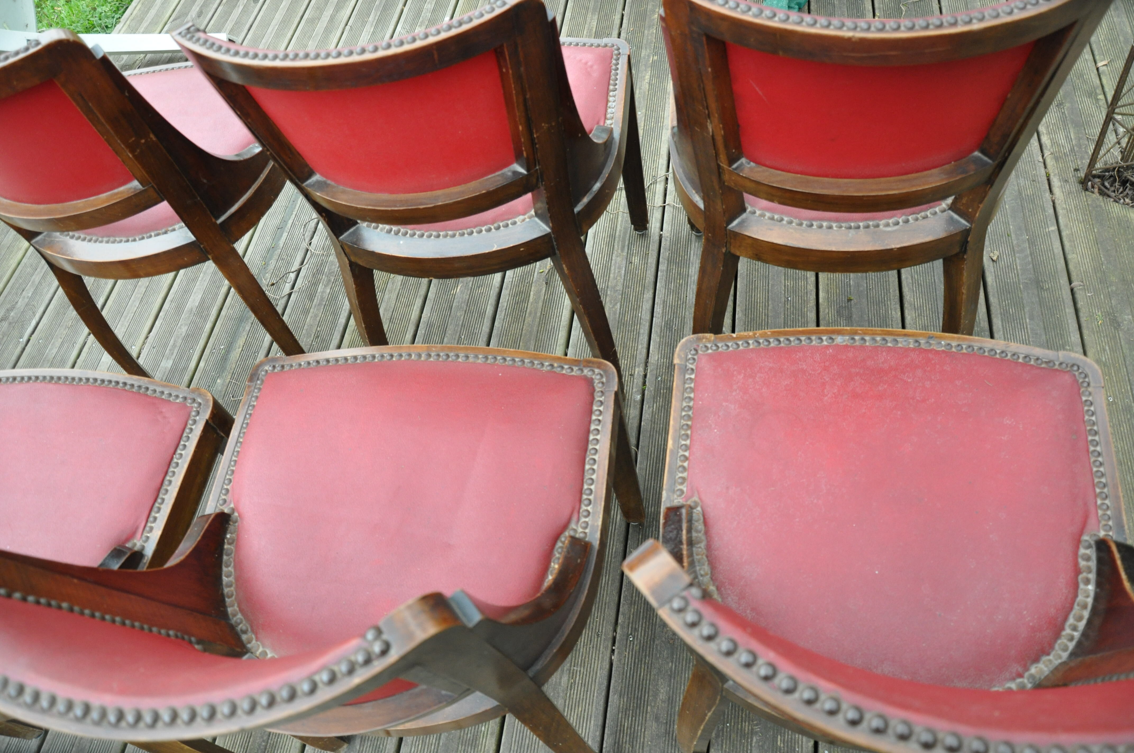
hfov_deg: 67.4
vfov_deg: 47.8
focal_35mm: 27
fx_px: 849
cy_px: 376
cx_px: 567
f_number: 5.6
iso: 800
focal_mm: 18
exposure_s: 1/125
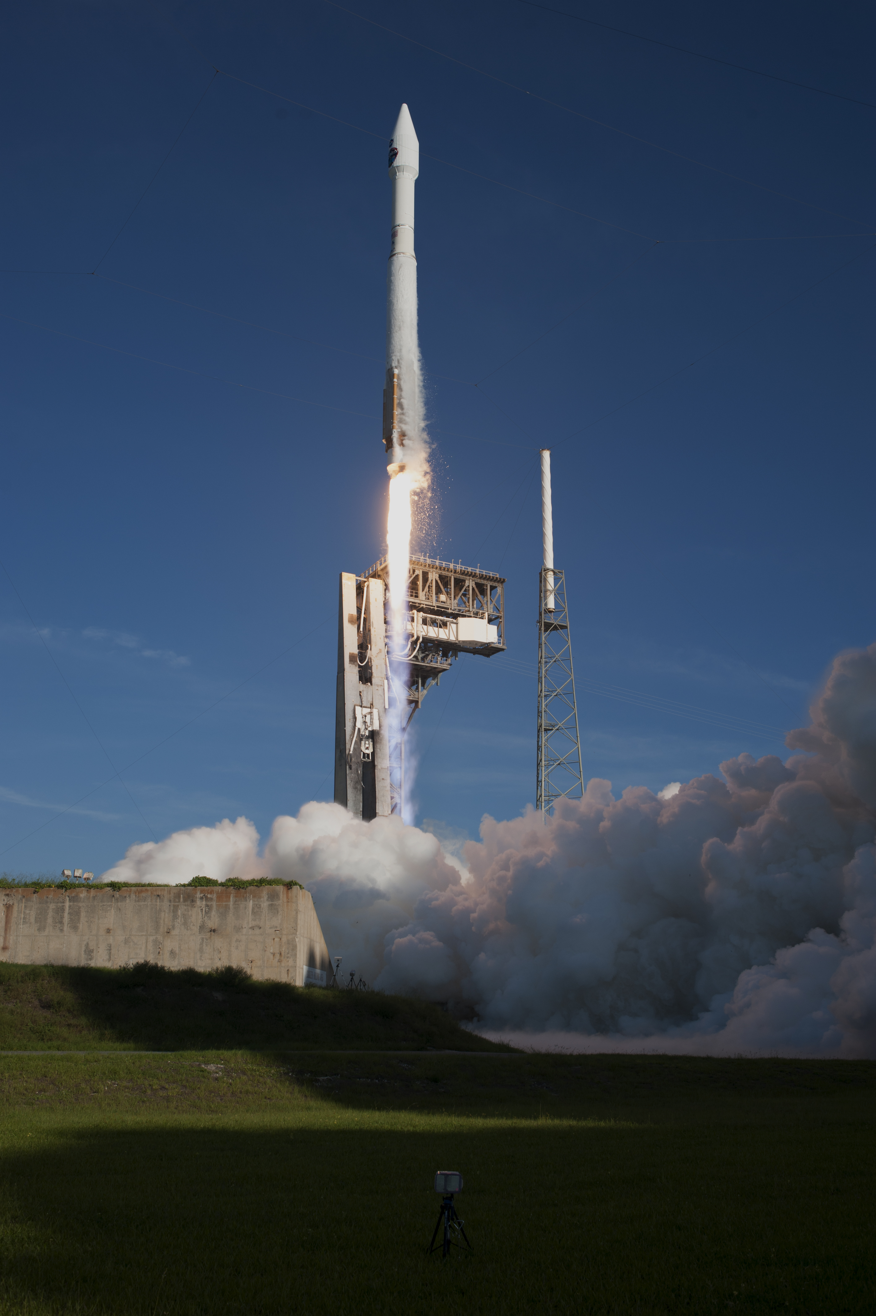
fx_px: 1279
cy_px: 658
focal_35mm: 35
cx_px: 438
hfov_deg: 37.8
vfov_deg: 54.5
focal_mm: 35
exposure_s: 1/1250
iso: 200
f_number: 8
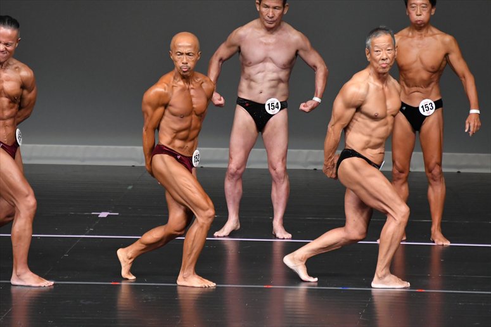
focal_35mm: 375
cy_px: 164
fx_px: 5112
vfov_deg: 3.7
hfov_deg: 5.5
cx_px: 246
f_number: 5.6
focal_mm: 250
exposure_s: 1/400
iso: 4000
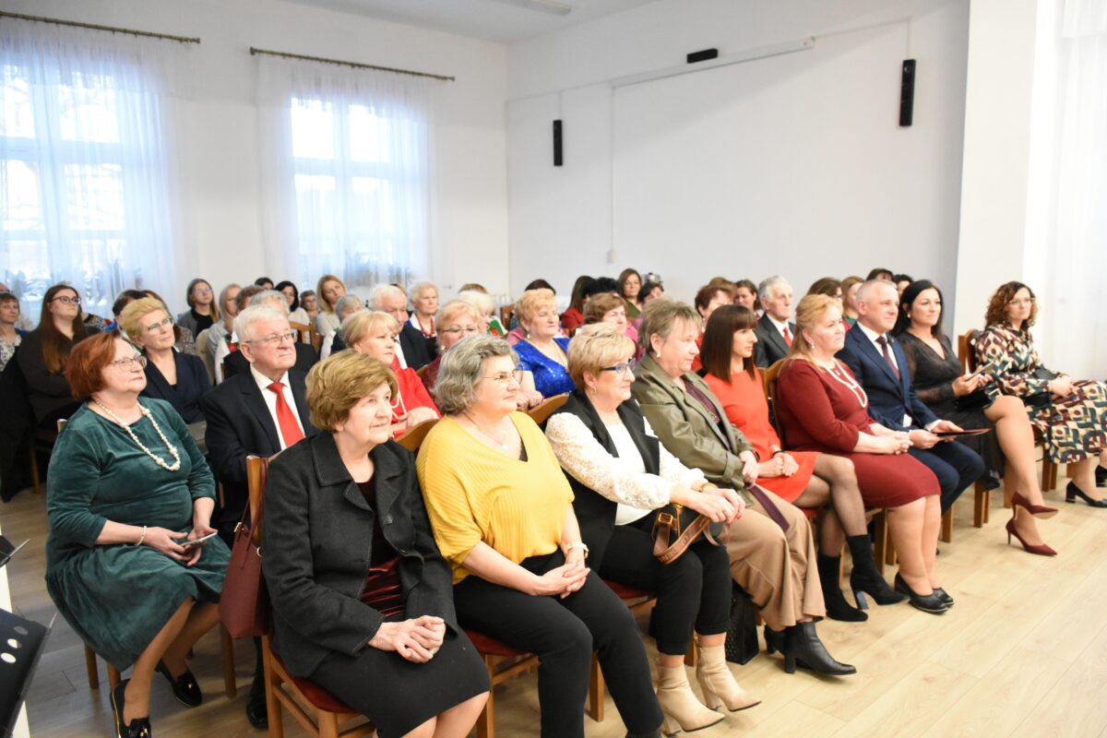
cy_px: 369
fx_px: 830
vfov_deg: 47.9
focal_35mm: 27
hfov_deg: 67.4
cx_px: 554
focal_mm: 18
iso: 4500
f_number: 3.5
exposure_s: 1/125
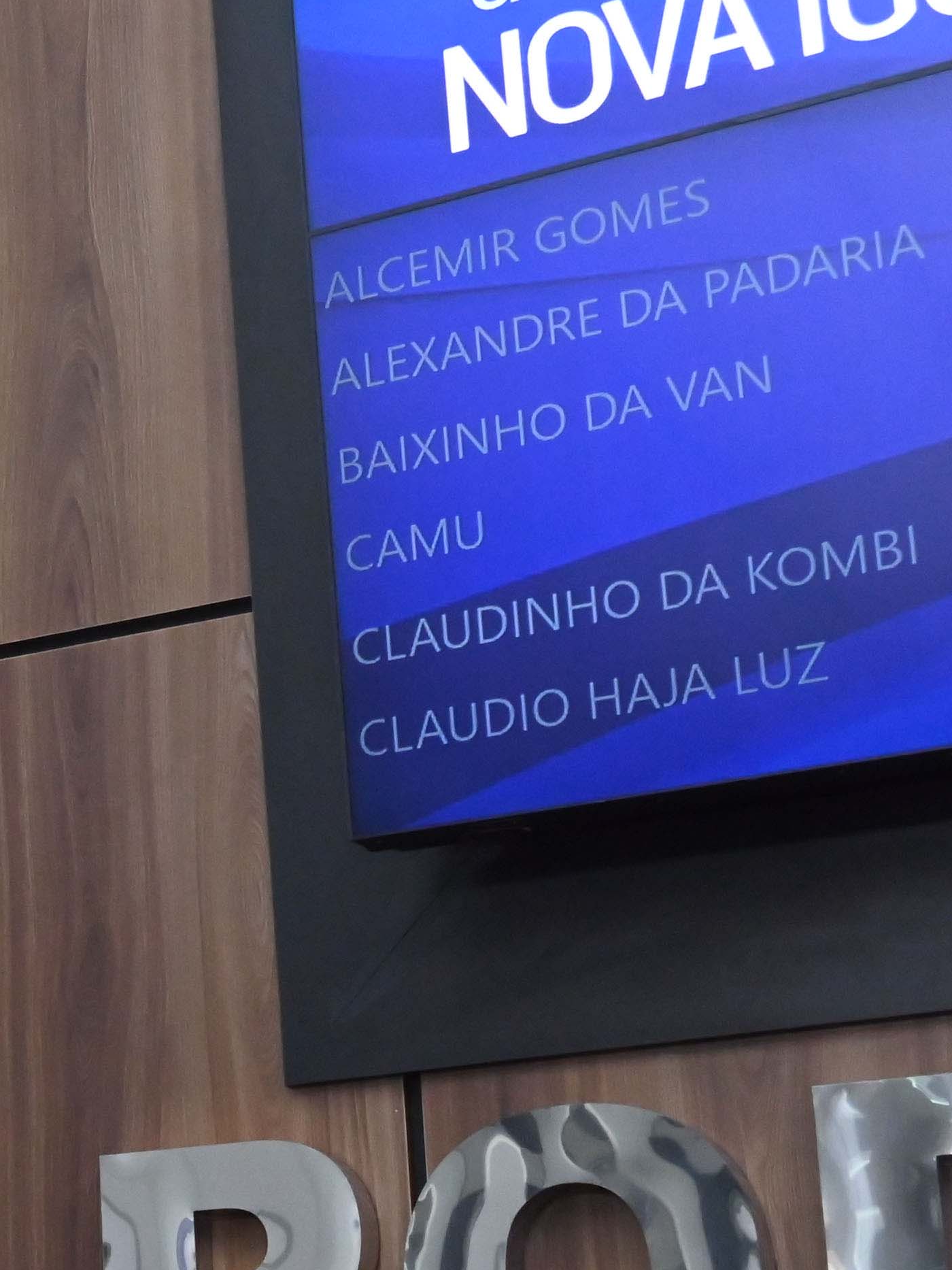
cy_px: 863
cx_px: -686
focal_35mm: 95
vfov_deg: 20.7
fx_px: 3467
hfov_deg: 14.1
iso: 5000
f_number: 5.6
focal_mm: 30.5
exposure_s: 1/200
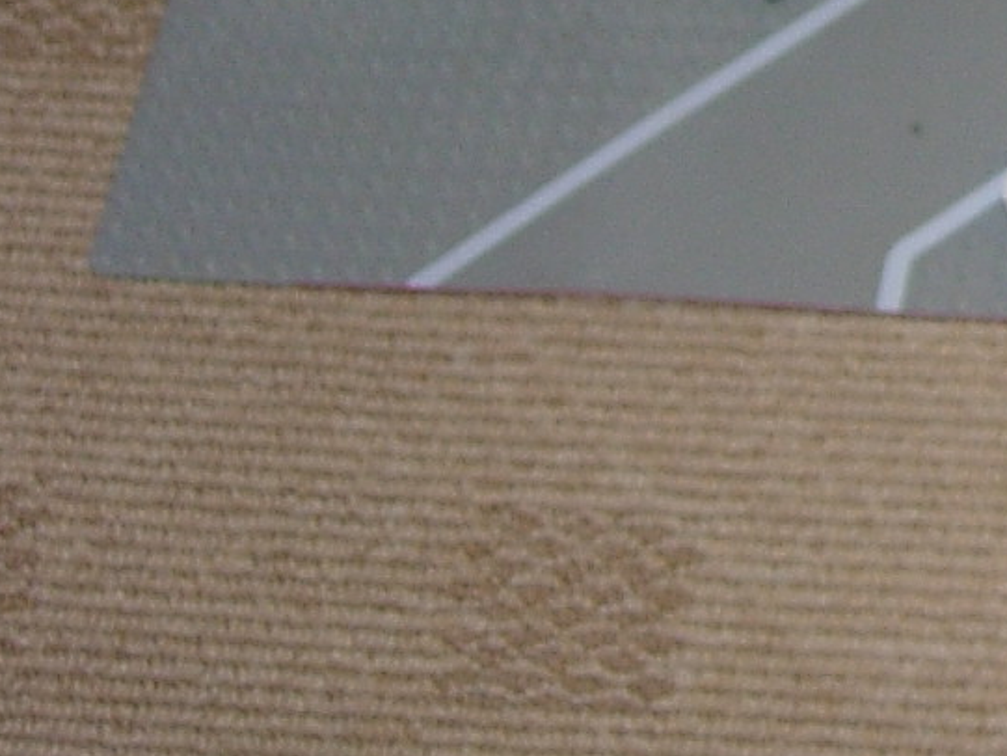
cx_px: 1897
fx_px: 5616
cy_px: -488
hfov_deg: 9.7
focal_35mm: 193
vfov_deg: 7.5
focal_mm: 10.6
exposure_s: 1/64
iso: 79
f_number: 3.2
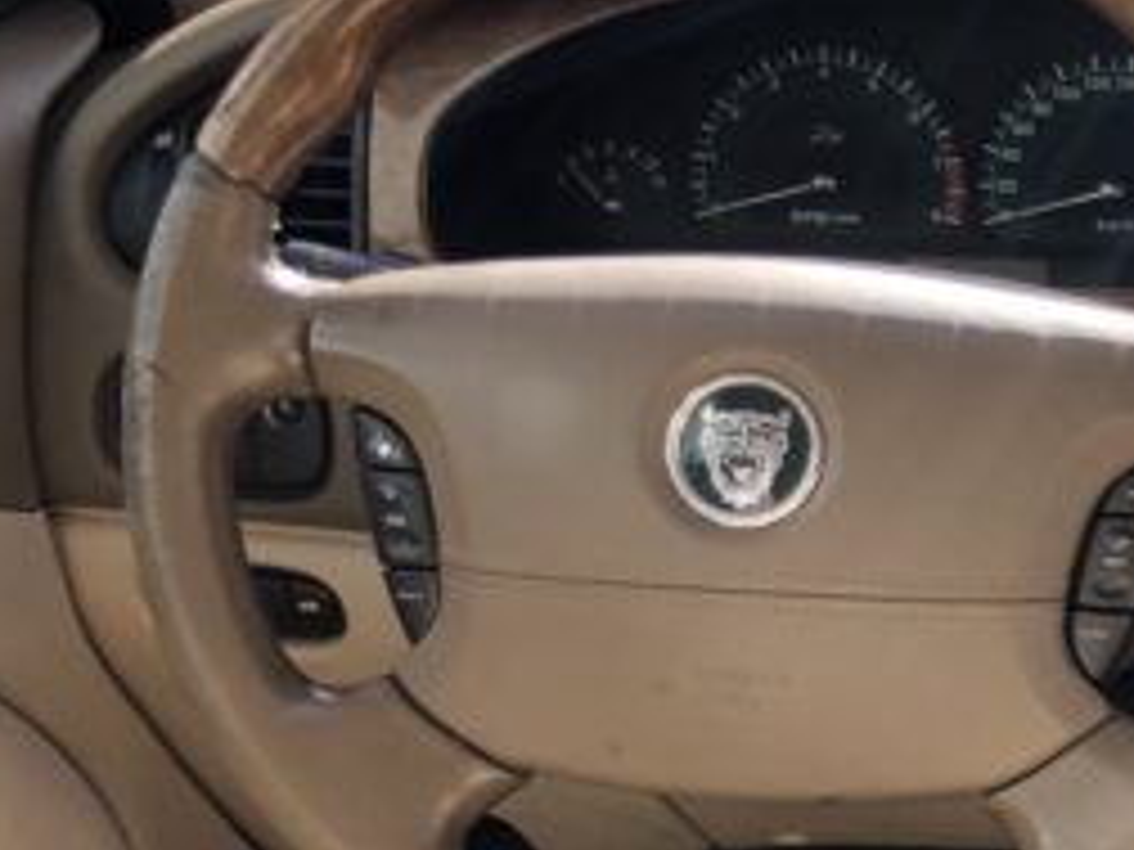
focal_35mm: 89
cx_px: 1782
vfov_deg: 16.5
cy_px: 621
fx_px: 2916
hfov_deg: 18.9
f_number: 1.8
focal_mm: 4
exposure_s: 1/255
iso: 20
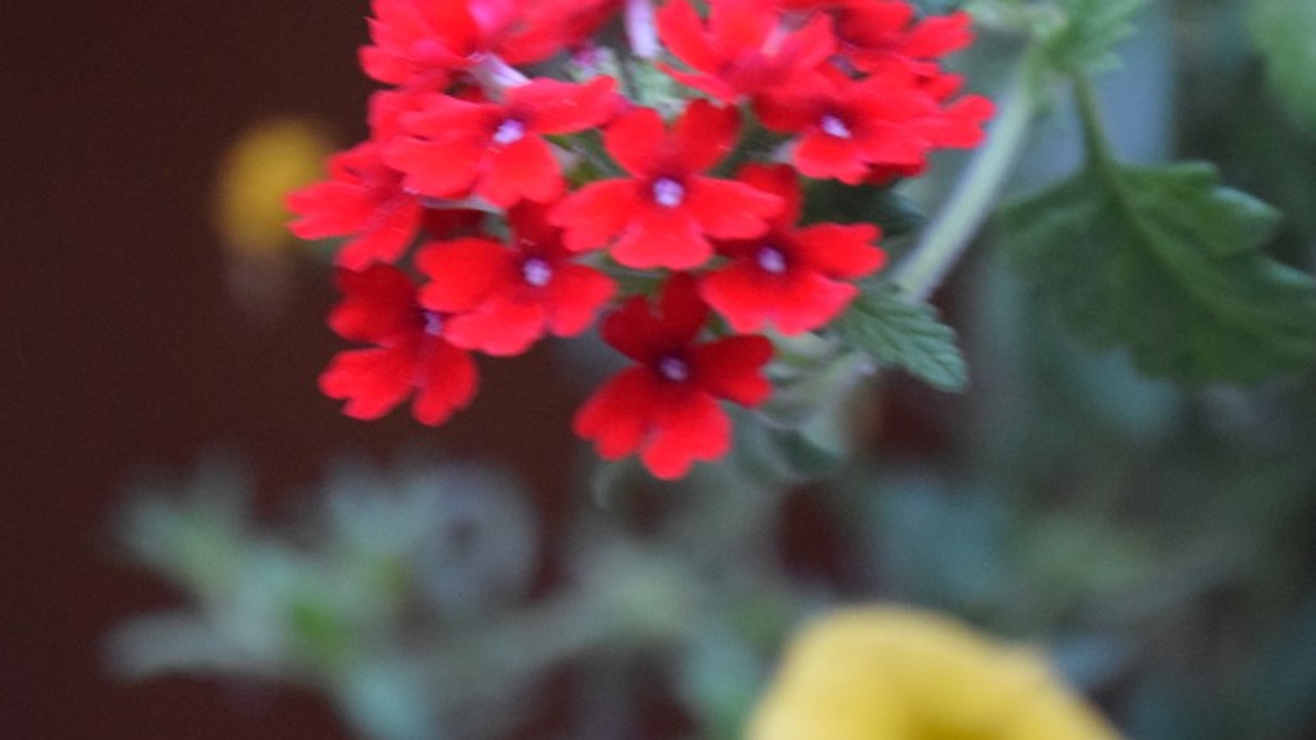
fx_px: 18458
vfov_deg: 2.3
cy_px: 161
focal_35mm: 529
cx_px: 537
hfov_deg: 4.1
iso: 3200
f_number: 5.6
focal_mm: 200
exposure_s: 1/60
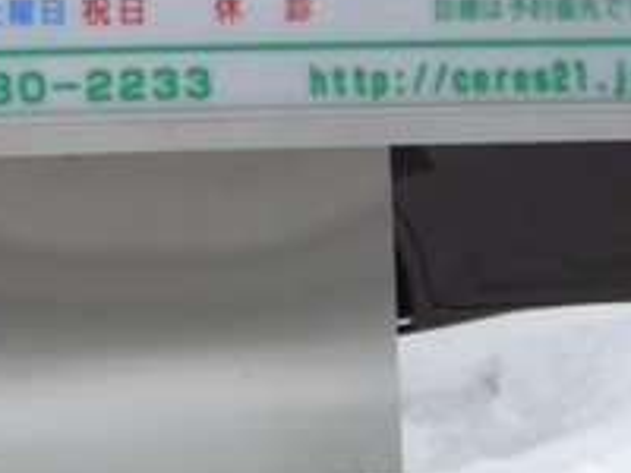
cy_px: -202
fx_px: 3974
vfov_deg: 6.7
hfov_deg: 9.0
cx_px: -95
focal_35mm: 218
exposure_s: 1/187
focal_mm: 12.3
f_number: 4.6
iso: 113
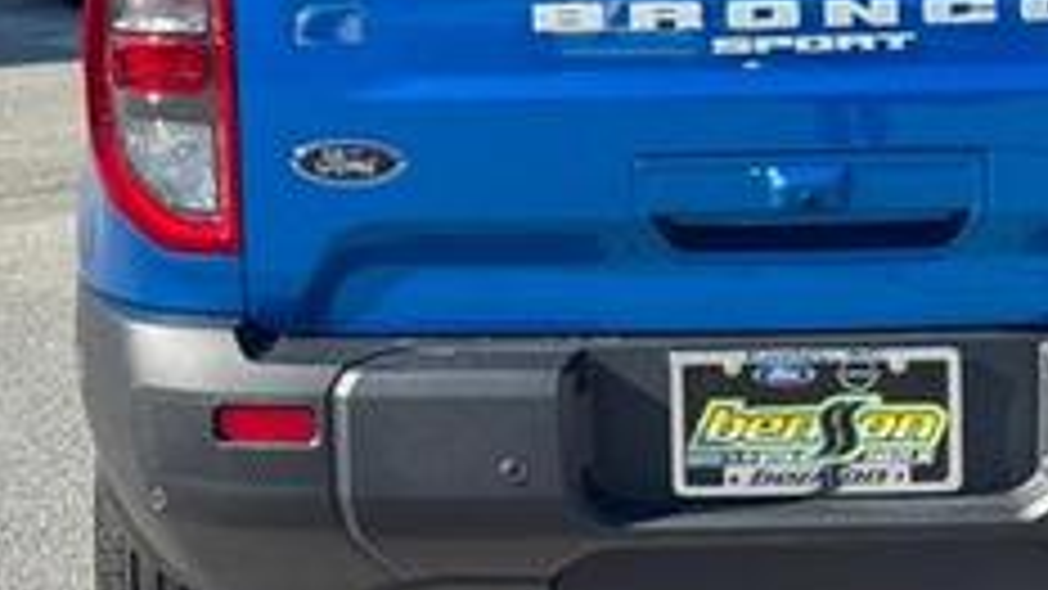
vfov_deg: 10.7
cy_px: 41
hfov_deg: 18.8
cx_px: 760
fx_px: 3140
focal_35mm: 113
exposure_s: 1/2110
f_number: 1.78
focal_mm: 6.76
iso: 64
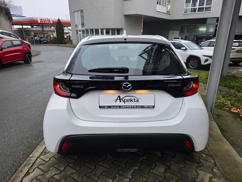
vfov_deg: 58.9
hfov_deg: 73.9
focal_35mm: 23
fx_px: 161
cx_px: 121
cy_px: 91
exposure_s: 1/180
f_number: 1.7
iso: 64
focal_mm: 6.3
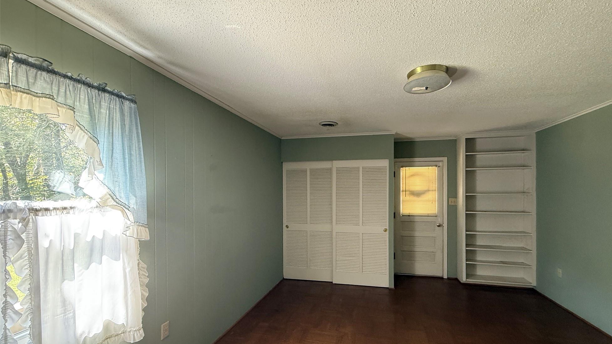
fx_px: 260
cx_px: 321
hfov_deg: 99.3
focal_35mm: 16
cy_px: 192
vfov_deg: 66.9
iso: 400
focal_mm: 2.22
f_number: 2.2
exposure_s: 1/60
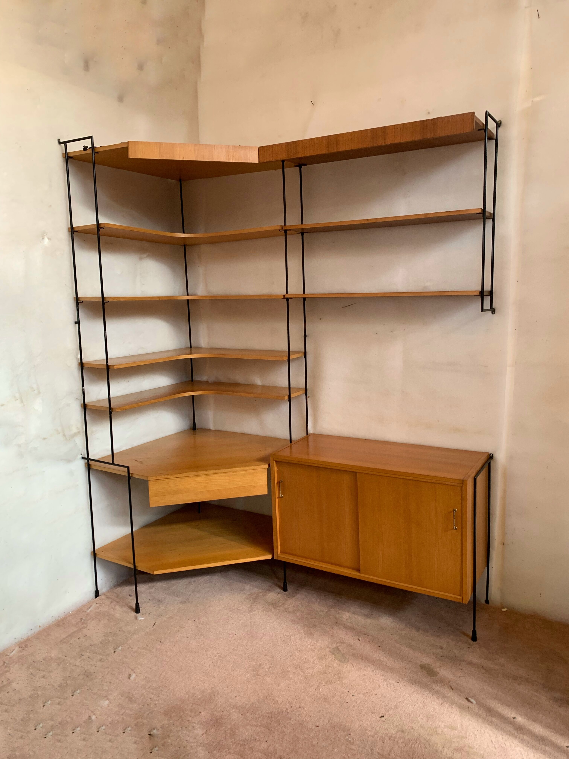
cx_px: 284
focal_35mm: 26
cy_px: 380
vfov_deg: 67.3
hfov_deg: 53.1
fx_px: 570
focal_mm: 4.25
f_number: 1.8
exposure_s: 1/60
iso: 100
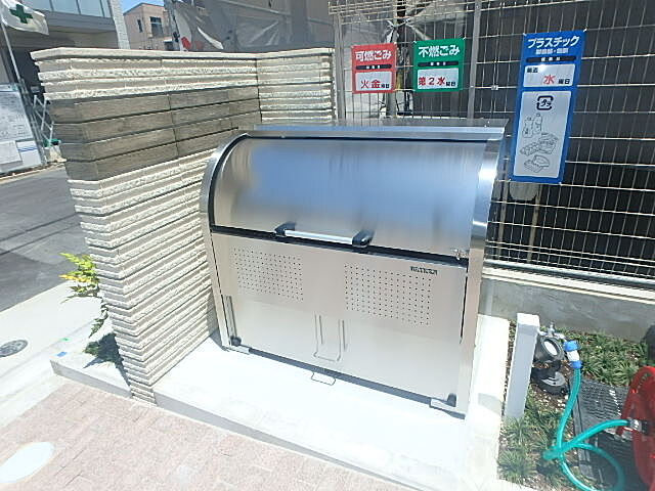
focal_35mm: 21
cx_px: 328
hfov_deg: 79.0
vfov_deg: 63.4
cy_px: 246
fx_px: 397
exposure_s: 1/500
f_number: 6
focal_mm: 3.7
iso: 125
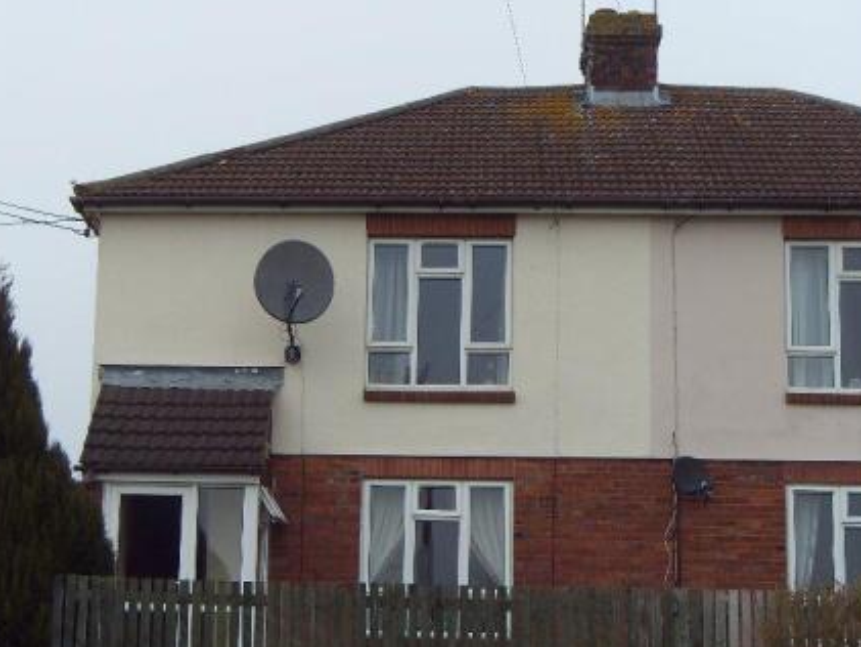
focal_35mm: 83
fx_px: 2065
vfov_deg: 17.8
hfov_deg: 23.5
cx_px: 373
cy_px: 365
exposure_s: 1/350
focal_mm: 10.2
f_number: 3.8
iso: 80
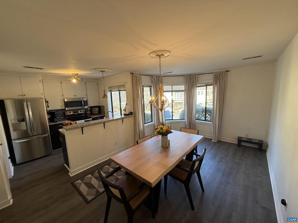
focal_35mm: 14
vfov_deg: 85.7
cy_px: 112
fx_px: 121
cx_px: 149
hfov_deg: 102.1
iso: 100
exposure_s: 1/120
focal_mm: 2.22
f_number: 2.2
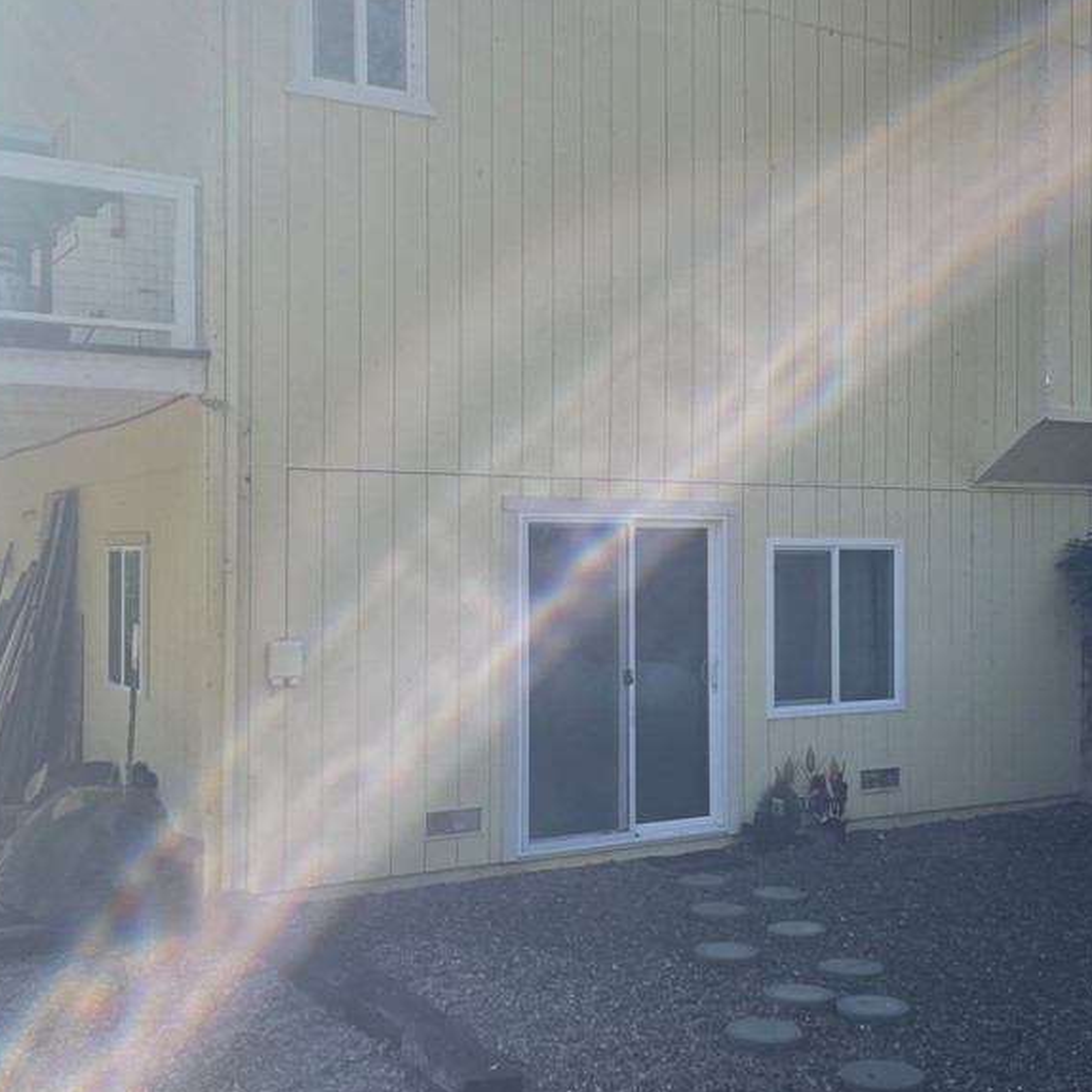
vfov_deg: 40.9
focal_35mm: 41
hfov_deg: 40.9
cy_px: 538
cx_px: 613
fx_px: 1463
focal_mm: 4.2
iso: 32
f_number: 1.6
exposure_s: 1/1575
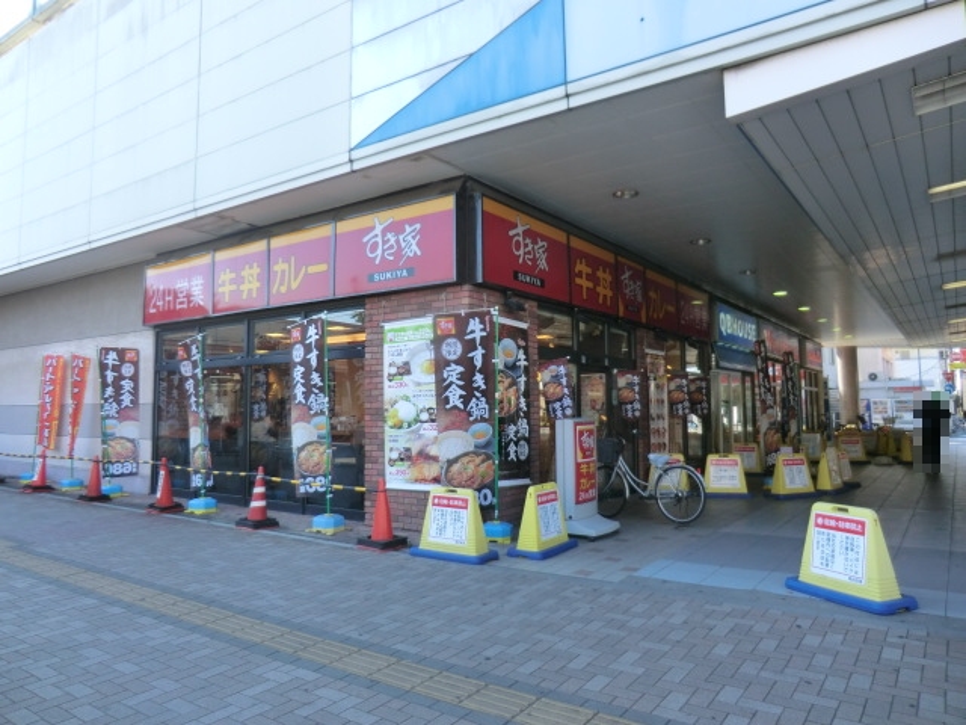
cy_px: 362
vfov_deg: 56.8
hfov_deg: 71.6
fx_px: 670
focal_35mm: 24
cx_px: 483
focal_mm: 4.3
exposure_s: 1/160
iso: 80
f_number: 3.2
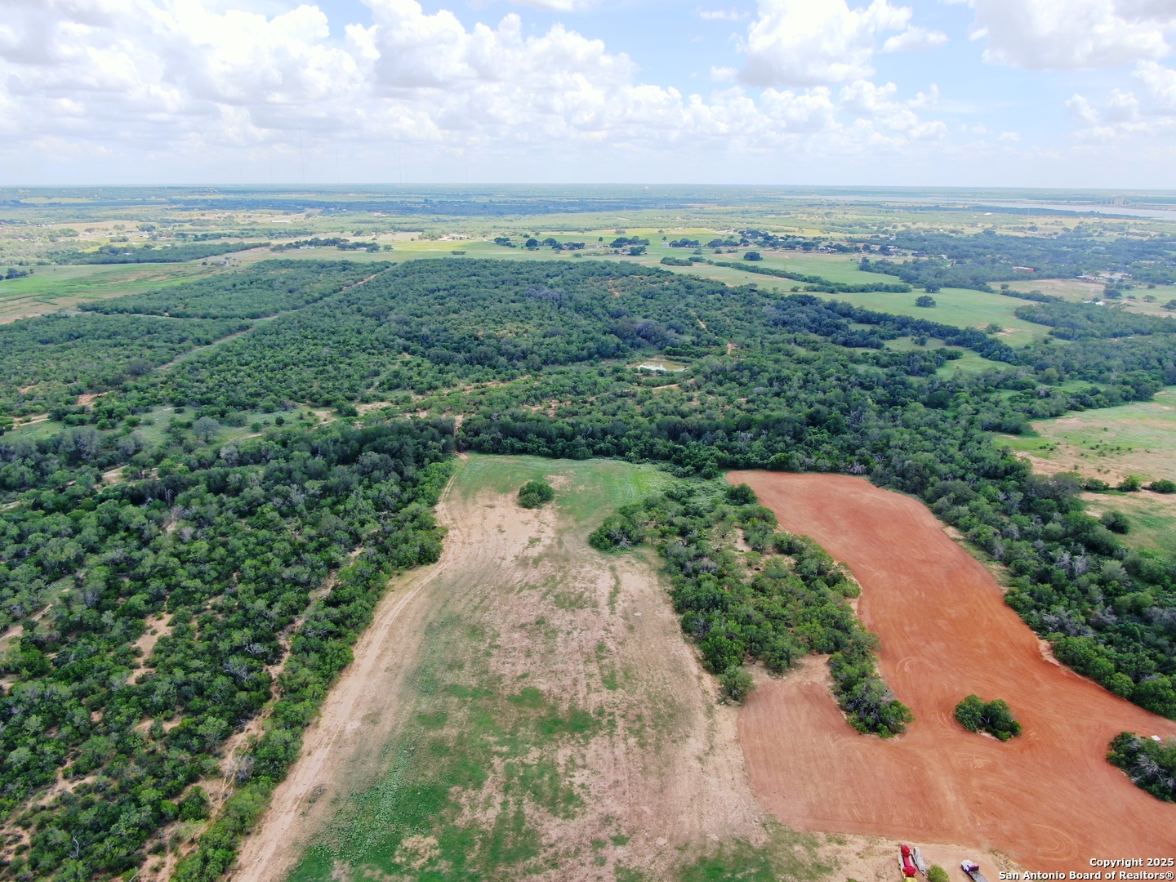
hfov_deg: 71.6
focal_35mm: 24
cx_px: 588
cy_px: 441
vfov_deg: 56.8
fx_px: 815
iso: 100
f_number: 2.8
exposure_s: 1/320
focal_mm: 4.39
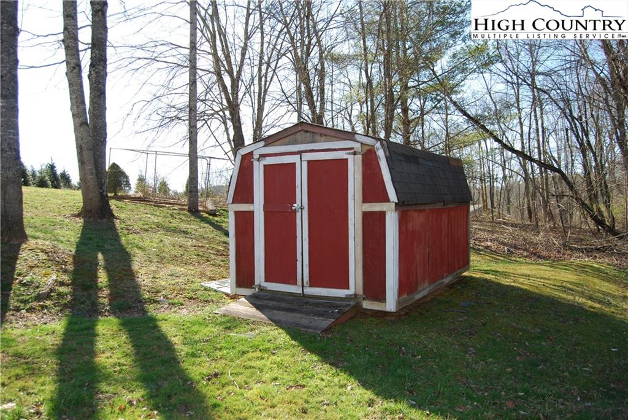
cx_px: 314
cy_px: 210
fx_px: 471
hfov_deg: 67.4
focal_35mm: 27
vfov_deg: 48.0
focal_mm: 18
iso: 100
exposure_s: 1/200
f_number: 4
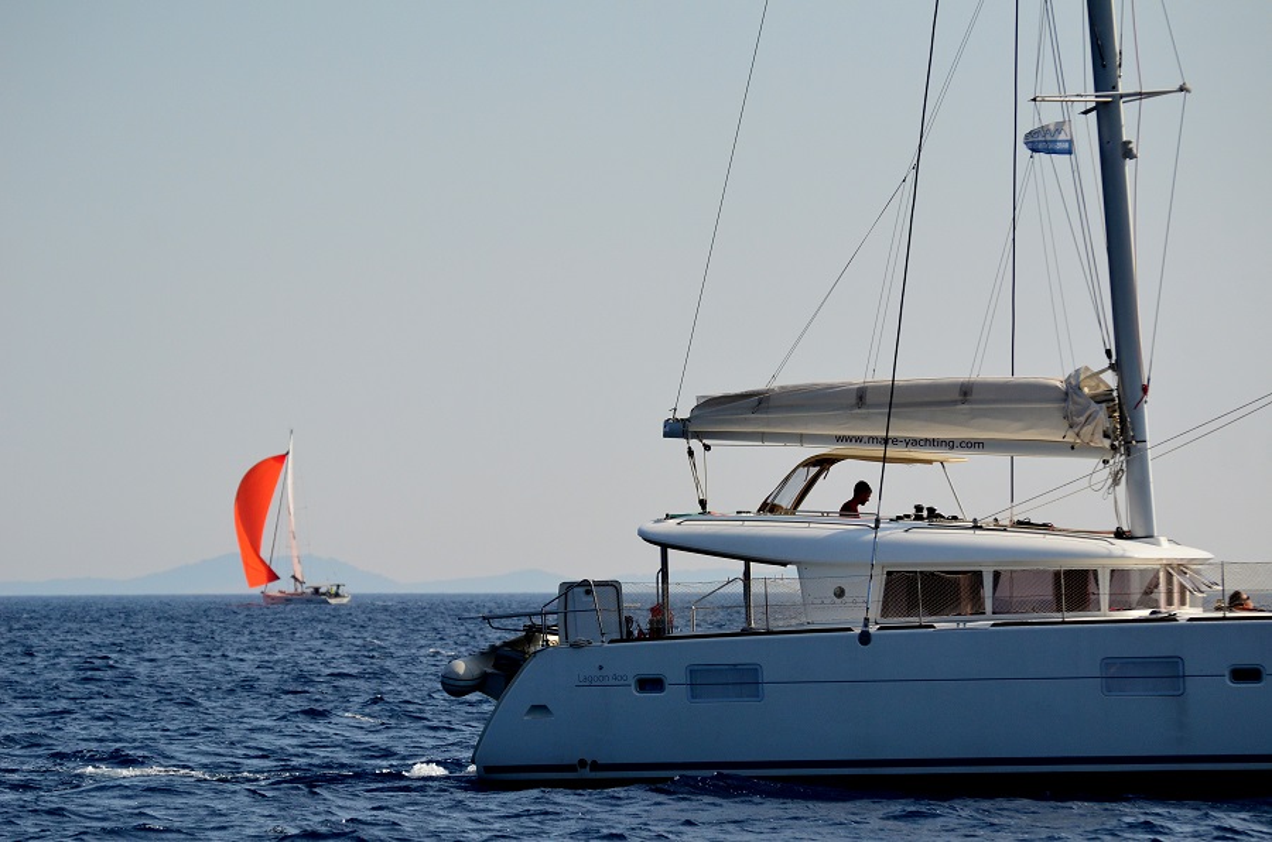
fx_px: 8198
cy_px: 421
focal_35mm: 232
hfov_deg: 8.9
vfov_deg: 5.9
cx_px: 636
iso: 640
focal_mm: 155
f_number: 4.8
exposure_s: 1/6400
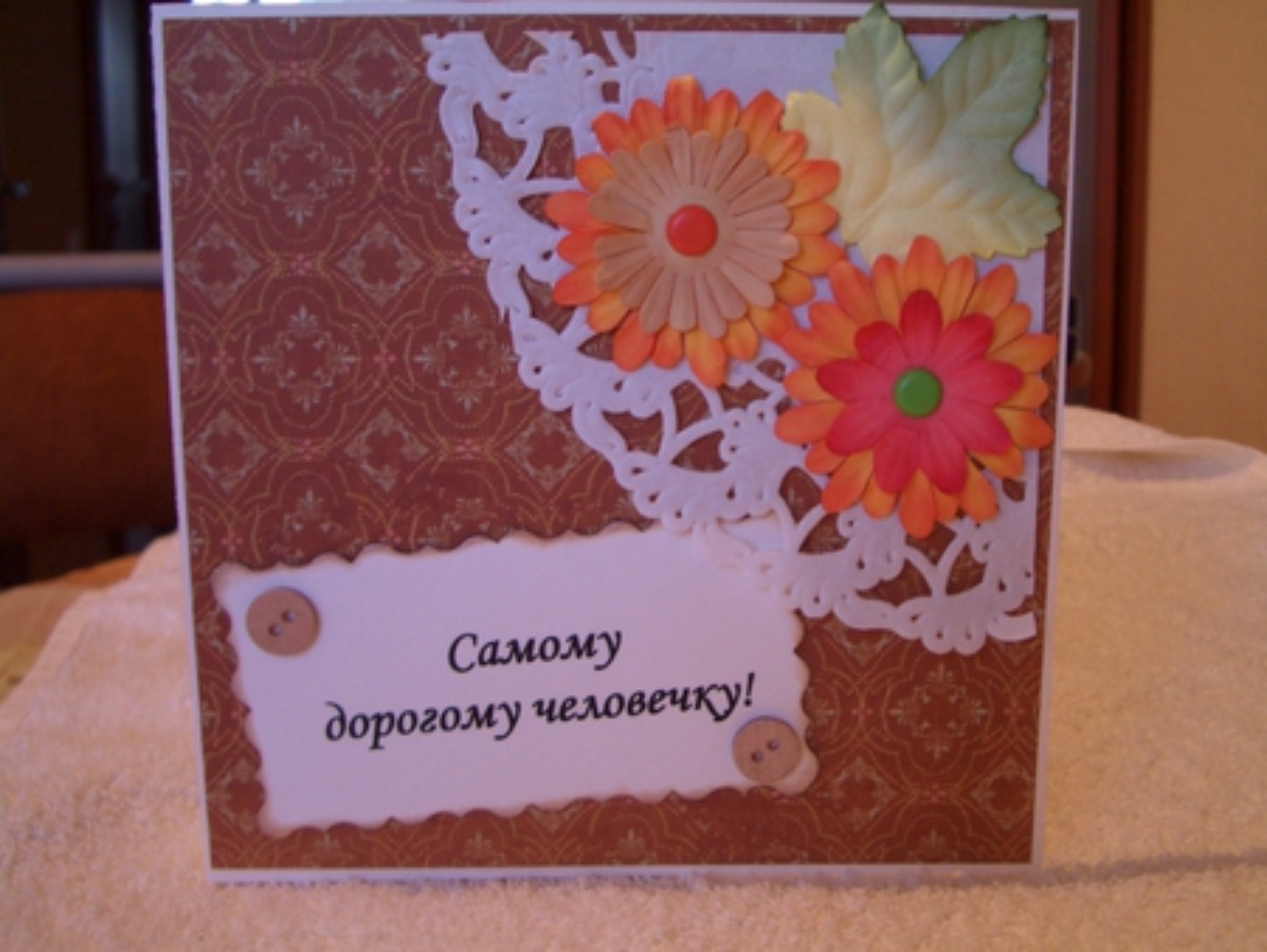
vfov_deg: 35.2
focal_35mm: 41
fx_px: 1501
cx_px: 634
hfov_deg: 45.8
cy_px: 476
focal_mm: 6.8
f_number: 2.8
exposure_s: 1/30
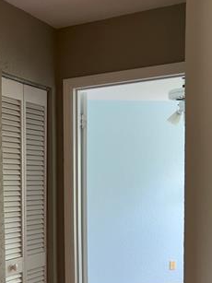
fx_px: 531
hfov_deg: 21.8
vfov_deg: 29.1
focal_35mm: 65
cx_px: 2
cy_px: 232
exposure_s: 1/60
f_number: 1.5
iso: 100
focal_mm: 5.7
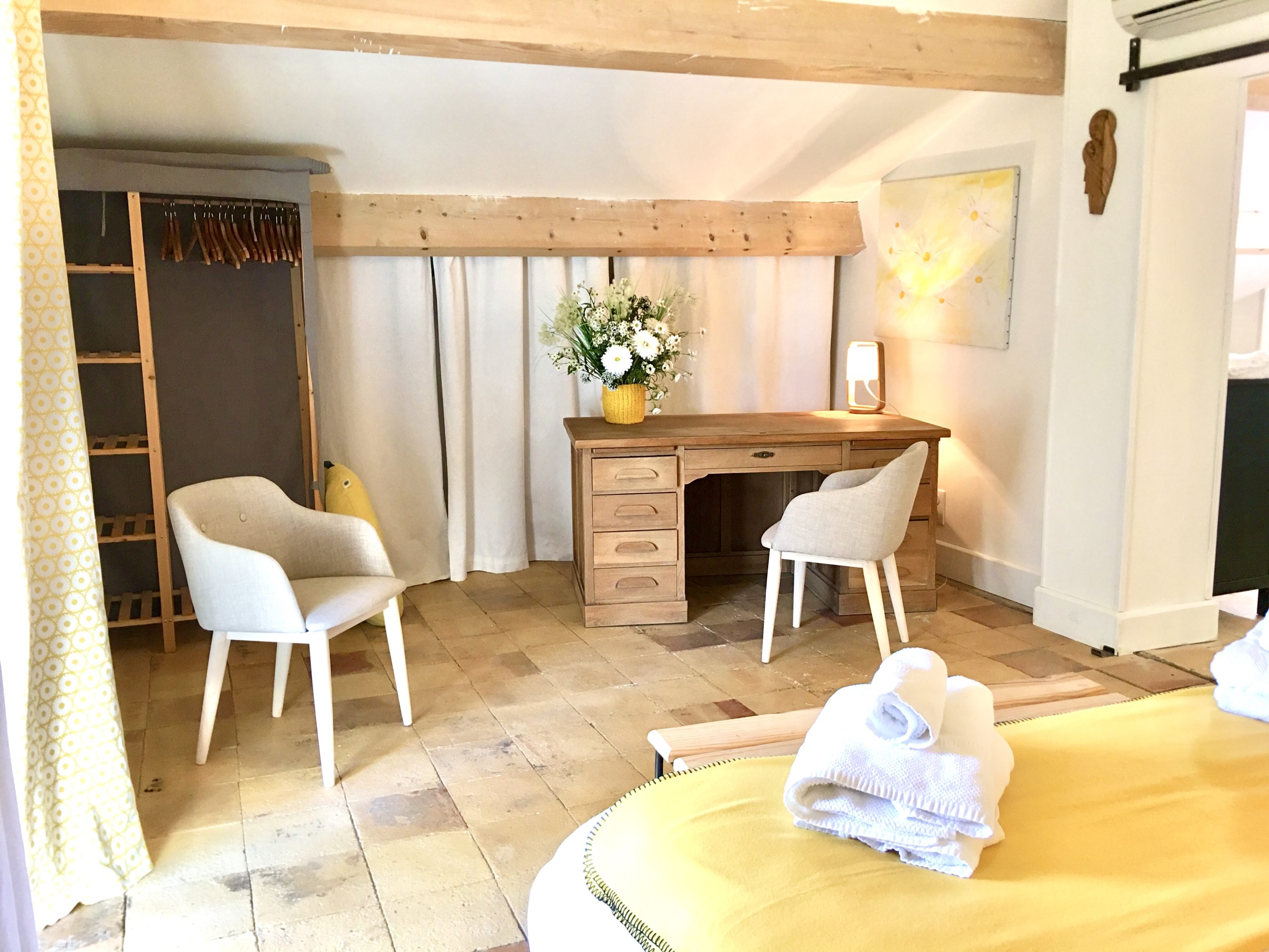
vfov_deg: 48.2
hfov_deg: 61.7
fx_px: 1063
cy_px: 476
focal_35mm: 29
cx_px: 634
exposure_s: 1/17
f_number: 2.2
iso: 64
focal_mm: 4.15
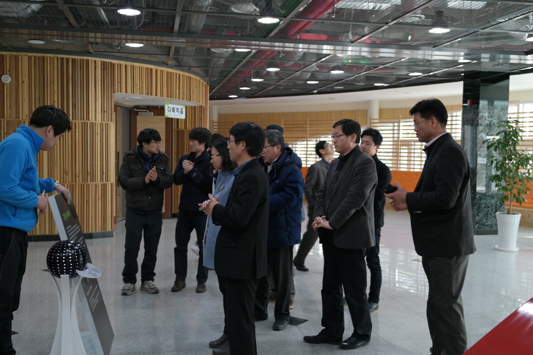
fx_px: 533
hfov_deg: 53.1
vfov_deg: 36.9
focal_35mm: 36
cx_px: 266
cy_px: 178
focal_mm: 24
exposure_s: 1/50
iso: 400
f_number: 4
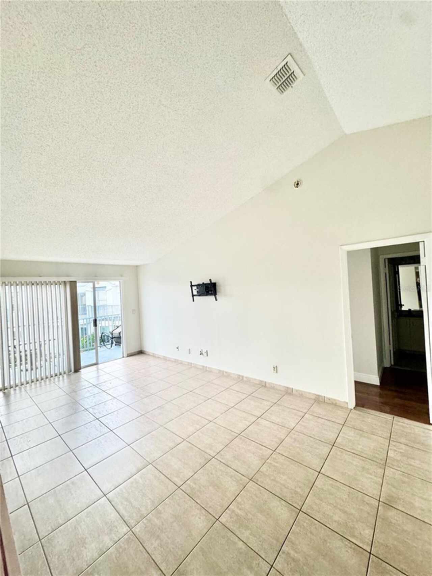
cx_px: 216
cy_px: 288
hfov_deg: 85.7
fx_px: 233
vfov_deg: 102.1
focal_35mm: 14
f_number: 2.2
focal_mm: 2.22
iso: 250
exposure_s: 1/99
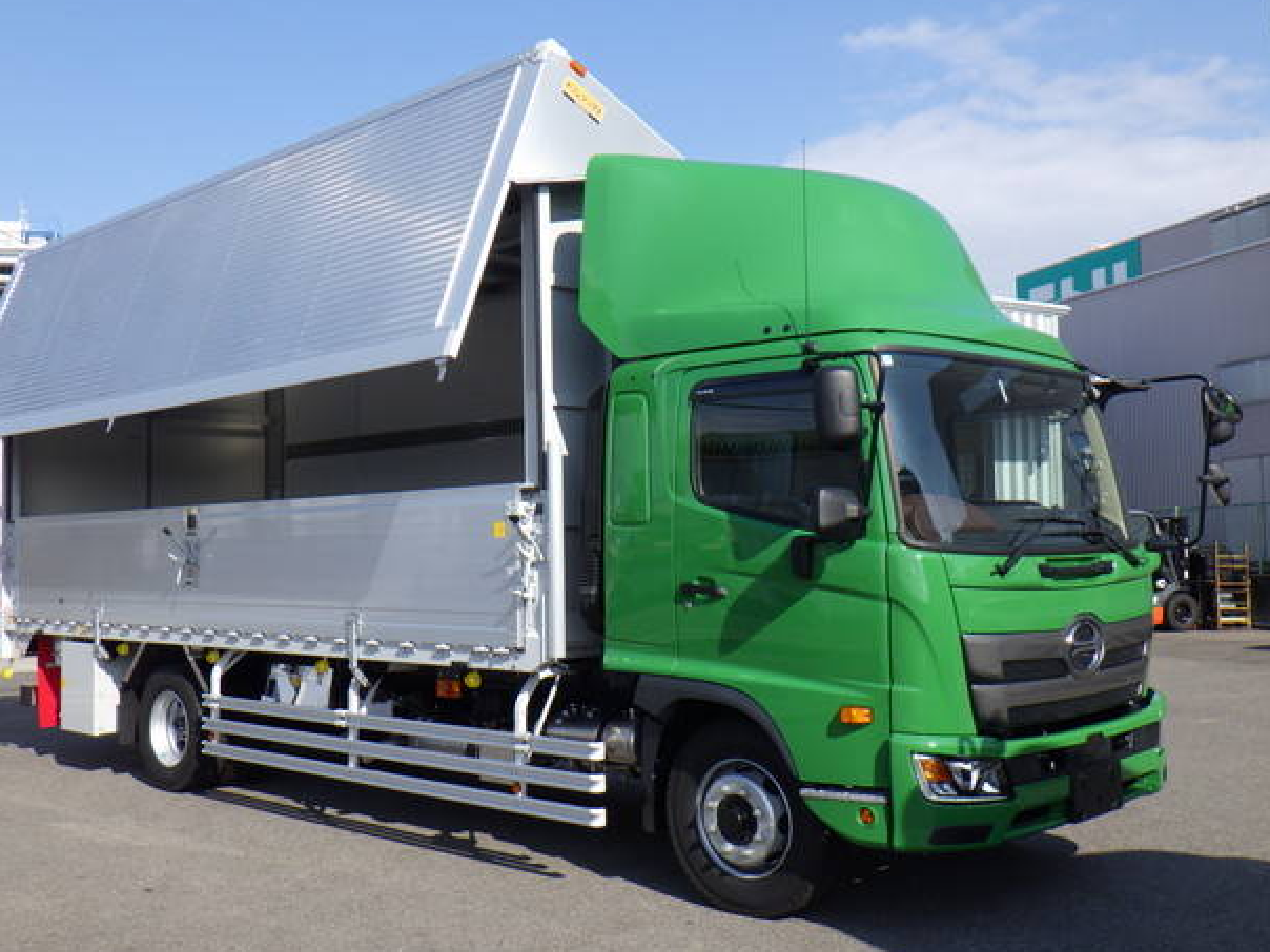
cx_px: 603
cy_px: 490
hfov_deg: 51.3
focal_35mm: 36
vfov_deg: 39.7
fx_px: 1321
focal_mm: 6.1
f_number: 4.6
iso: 125
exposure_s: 1/640
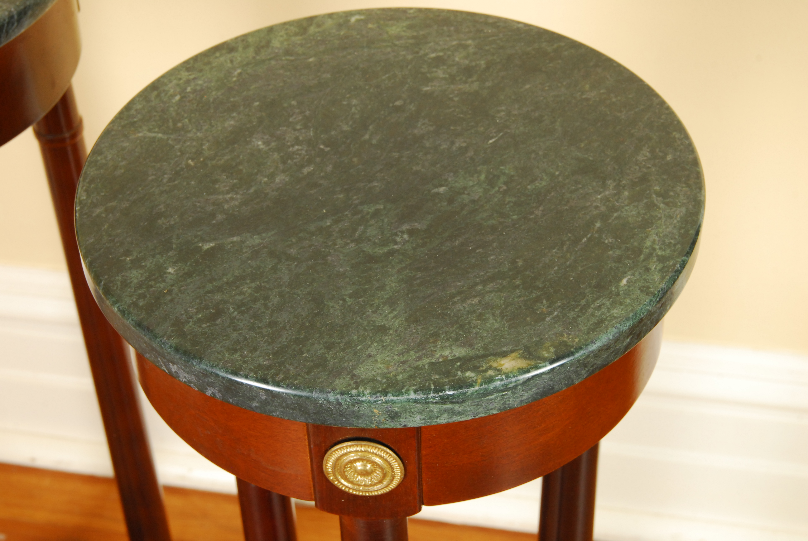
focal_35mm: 75
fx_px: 1685
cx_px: 404
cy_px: 270
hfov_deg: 27.0
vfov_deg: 18.2
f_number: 10
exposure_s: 1/100
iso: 400
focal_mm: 50
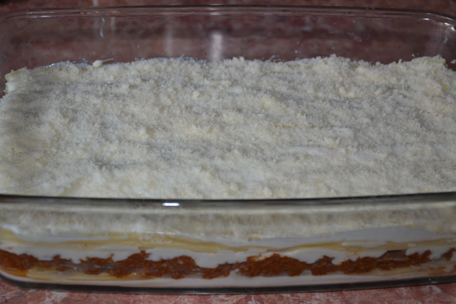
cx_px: 228
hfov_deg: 22.6
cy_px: 152
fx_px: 1140
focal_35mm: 90
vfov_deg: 15.2
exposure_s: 1/60
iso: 720
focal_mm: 60
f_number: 5
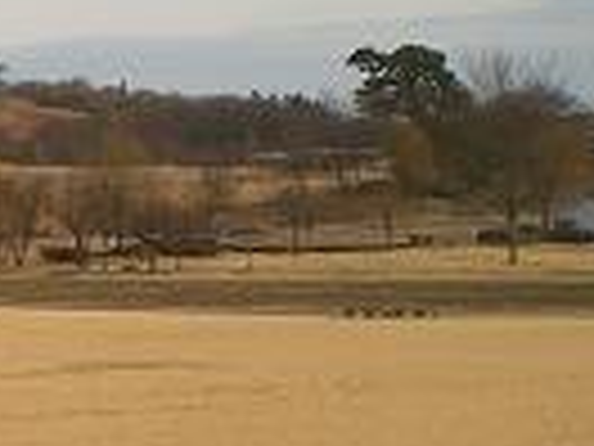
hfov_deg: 14.2
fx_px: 2299
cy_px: 509
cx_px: -144
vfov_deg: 10.9
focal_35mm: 134
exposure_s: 1/320
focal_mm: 6.3
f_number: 4.4
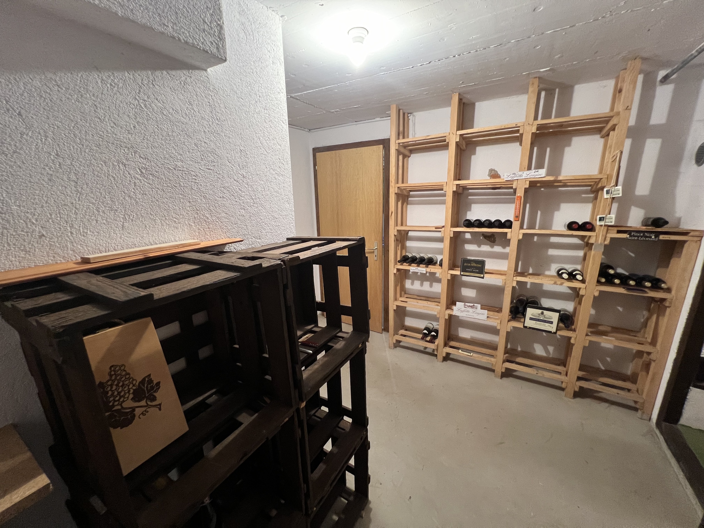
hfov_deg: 106.2
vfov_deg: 89.9
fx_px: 264
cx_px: 352
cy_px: 264
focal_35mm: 13
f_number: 1.8
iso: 320
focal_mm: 1.57
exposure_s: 1/50
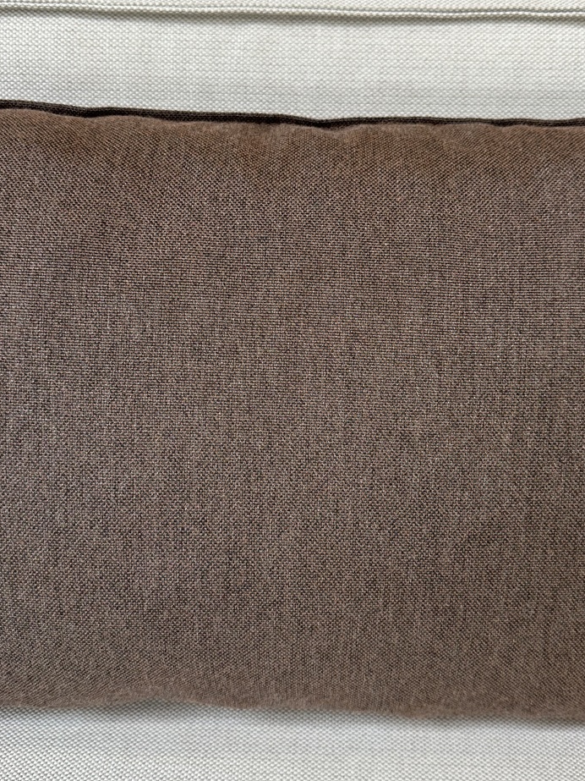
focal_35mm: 34
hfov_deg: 41.7
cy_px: 380
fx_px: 766
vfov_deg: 54.0
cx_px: 326
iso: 160
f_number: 1.78
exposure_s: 1/100
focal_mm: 6.86
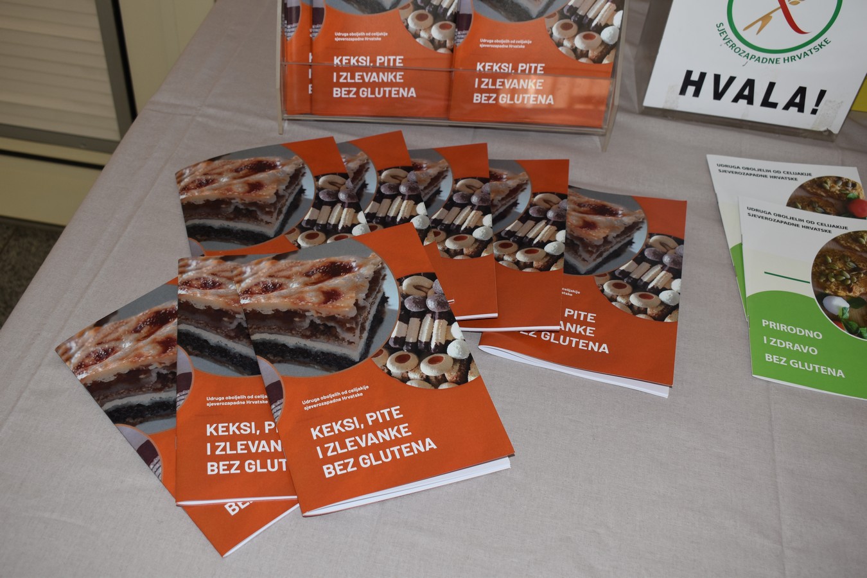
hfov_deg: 51.3
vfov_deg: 35.5
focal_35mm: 38
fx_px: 903
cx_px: 434
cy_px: 289
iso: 200
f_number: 5.6
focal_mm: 25
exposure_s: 1/30
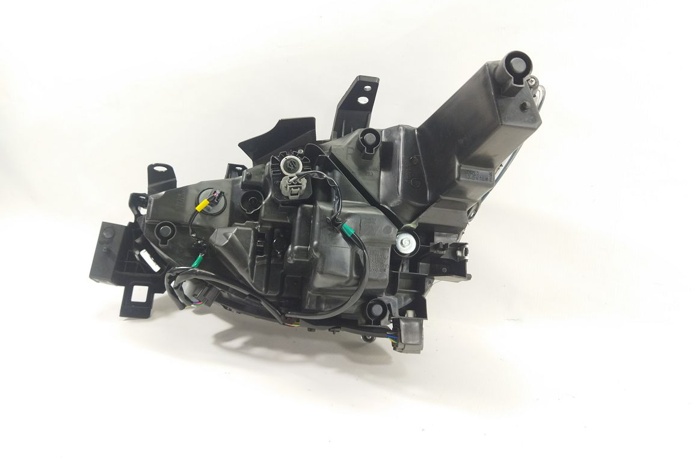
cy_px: 207
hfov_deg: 63.6
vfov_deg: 44.9
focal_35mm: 29
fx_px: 563
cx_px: 356
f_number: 1.79
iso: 122
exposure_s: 1/50
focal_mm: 4.71
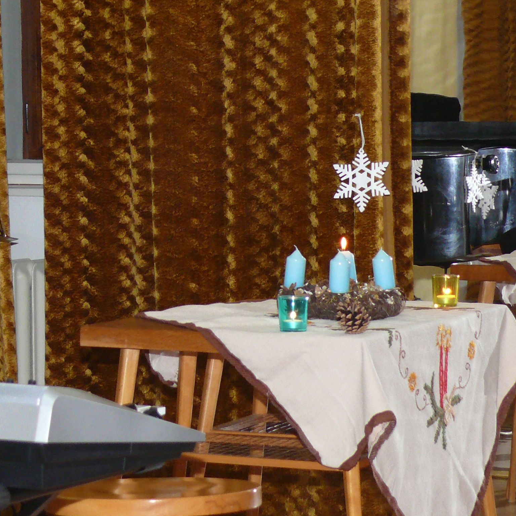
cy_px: 259
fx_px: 2513
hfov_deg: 11.7
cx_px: 334
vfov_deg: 11.7
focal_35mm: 149
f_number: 3.2
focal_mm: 15.1
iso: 200
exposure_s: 1/30
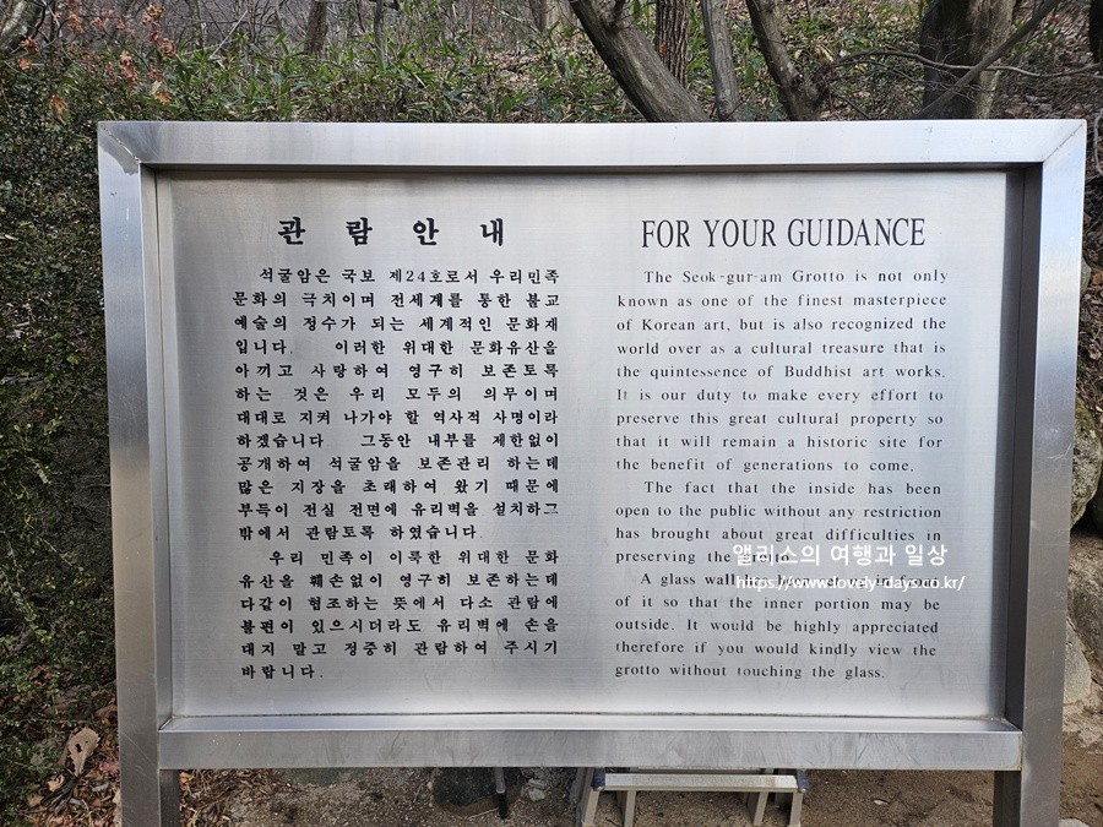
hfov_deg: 73.9
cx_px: 552
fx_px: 733
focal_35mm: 23
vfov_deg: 58.9
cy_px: 414
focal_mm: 5.4
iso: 32
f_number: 1.8
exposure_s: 1/180
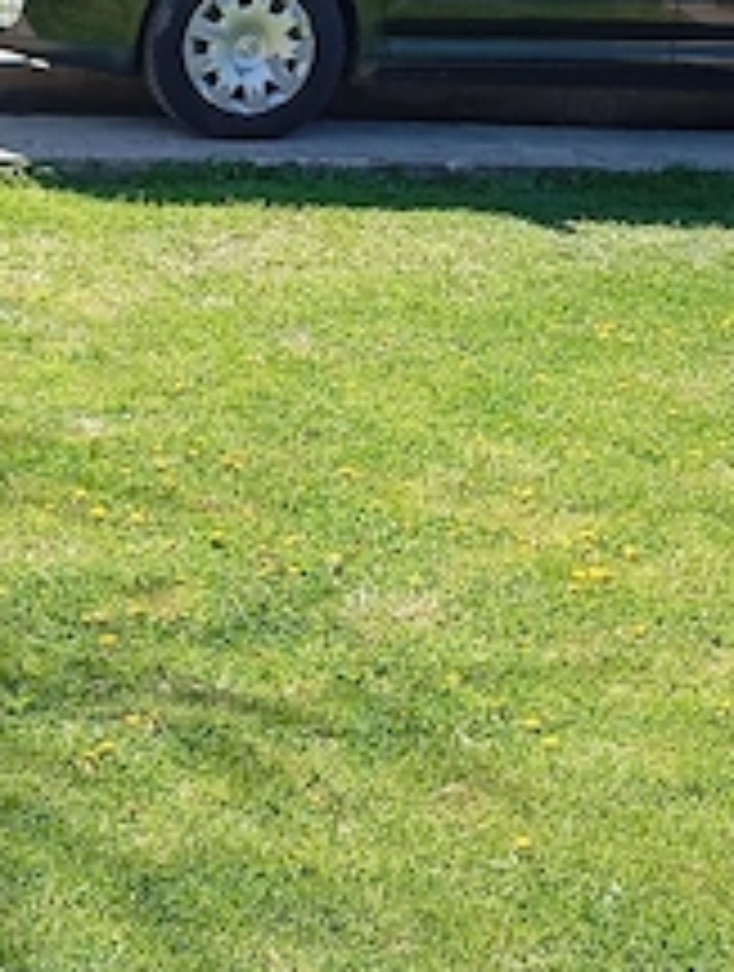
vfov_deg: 20.2
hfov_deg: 15.4
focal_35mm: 96
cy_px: 243
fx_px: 2703
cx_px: 563
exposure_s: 1/278
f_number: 1.8
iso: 110
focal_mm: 4.22
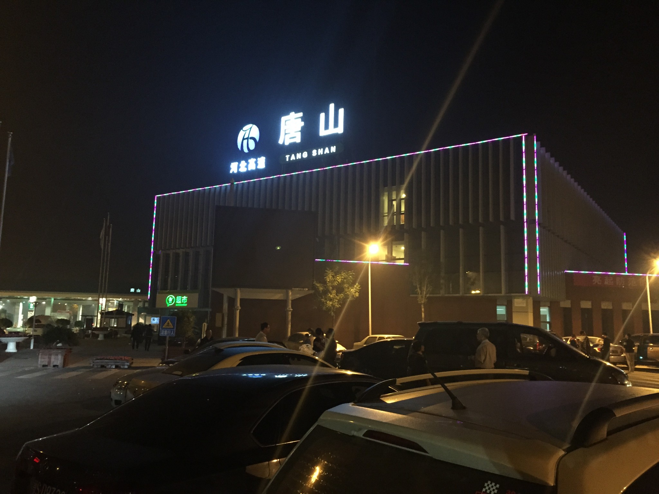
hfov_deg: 61.7
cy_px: 247
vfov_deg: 48.2
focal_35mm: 29
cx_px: 330
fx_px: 552
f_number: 2.2
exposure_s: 1/15
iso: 320
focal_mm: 4.15
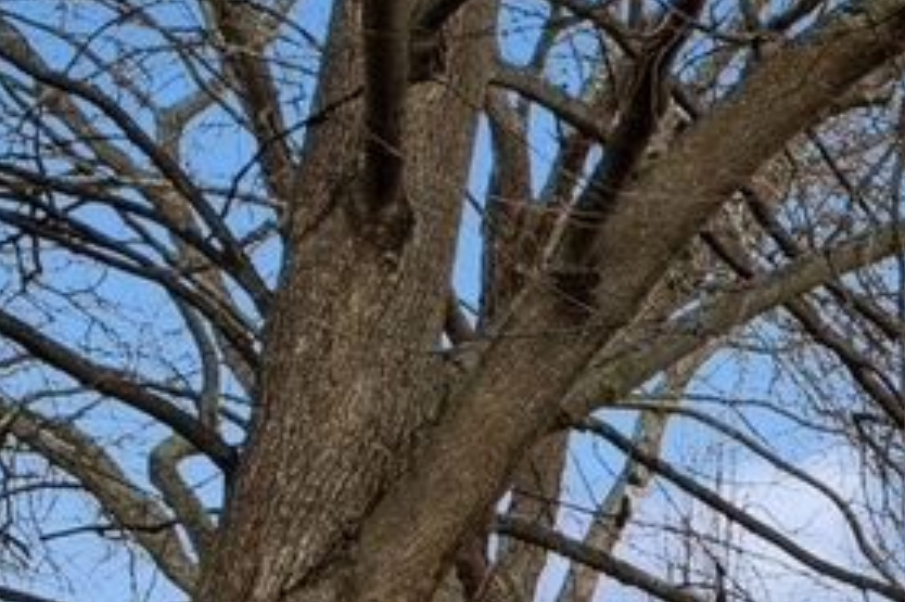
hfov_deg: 12.0
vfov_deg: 12.7
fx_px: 2487
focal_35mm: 99
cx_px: 2599
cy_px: 1058
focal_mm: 17
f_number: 8
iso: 200
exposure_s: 1/250
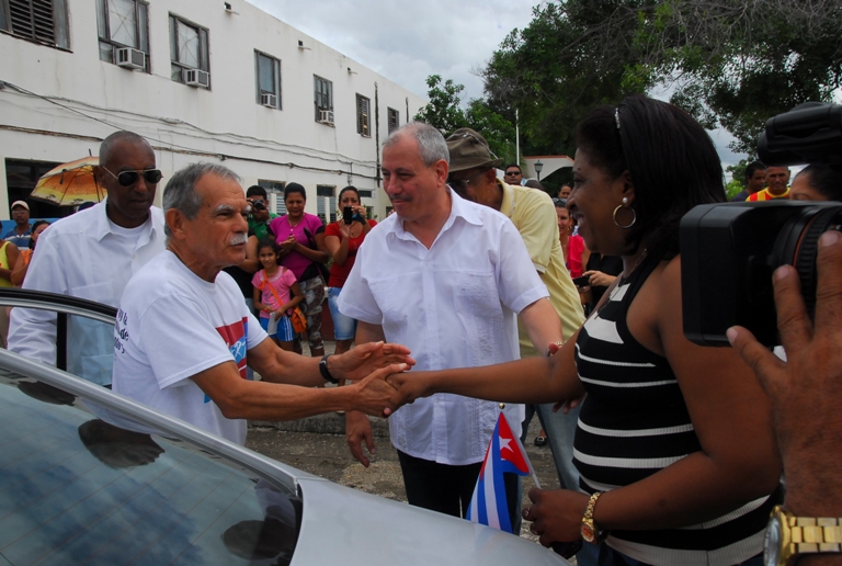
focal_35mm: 27
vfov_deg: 48.2
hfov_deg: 67.3
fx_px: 633
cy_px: 283
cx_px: 421
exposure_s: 1/400
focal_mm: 18
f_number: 10
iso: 400
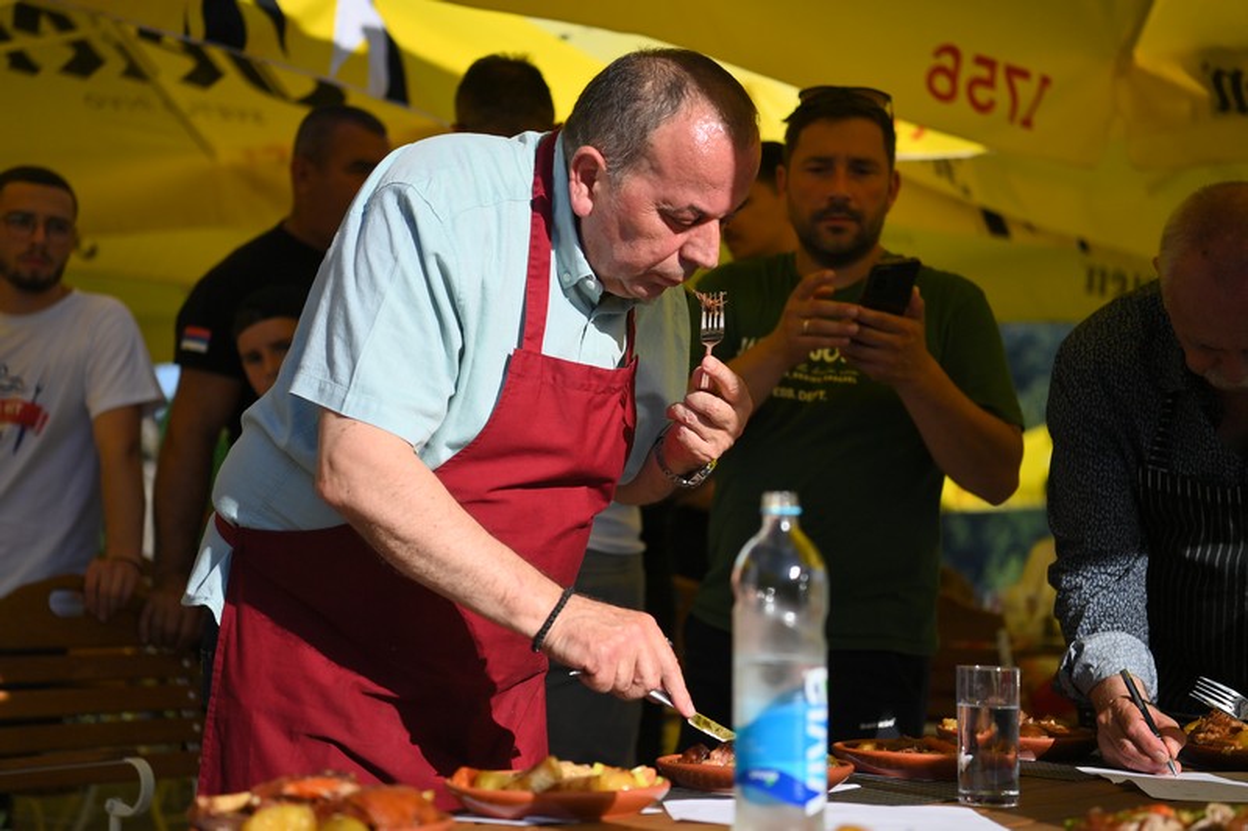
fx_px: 2426
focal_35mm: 70
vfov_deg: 19.4
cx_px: 624
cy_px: 416
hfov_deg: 28.8
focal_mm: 70
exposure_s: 1/5000
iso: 160
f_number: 2.8
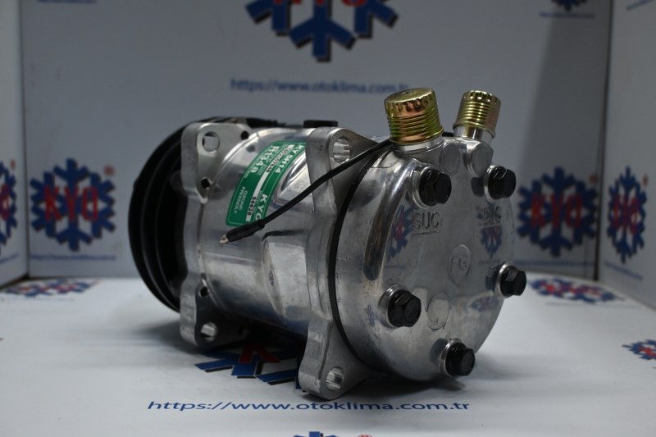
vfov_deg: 35.5
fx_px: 683
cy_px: 218
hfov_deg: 51.3
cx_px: 328
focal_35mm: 38
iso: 640
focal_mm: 25
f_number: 4.2
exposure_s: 1/125
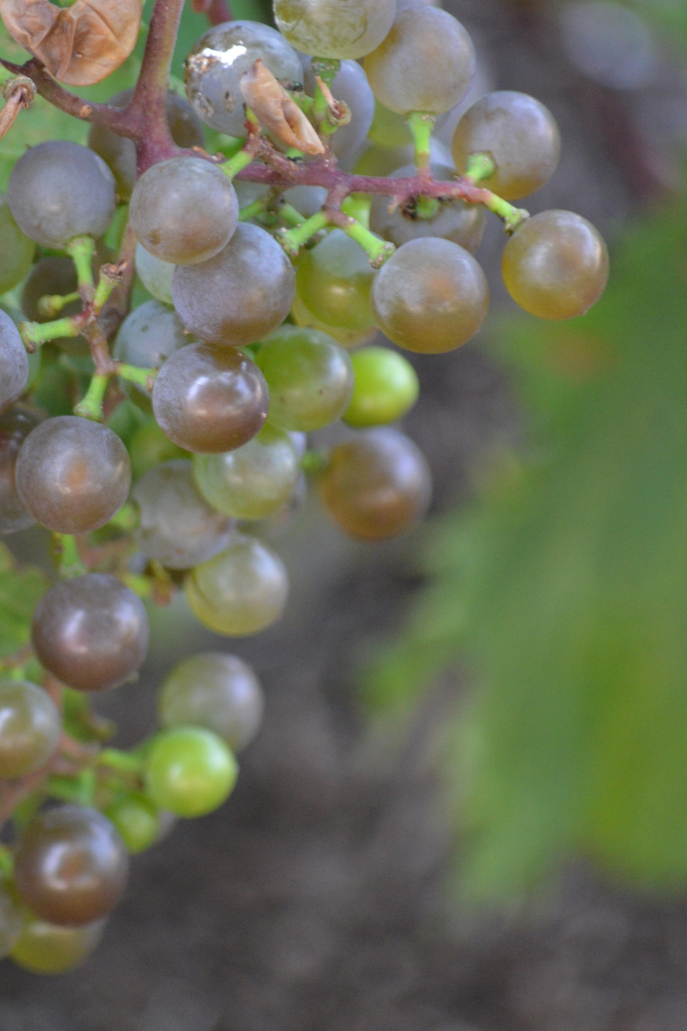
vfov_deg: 5.7
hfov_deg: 3.8
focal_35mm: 364
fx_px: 10411
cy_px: 439
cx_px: 277
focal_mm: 165
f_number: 5.3
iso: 900
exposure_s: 1/125
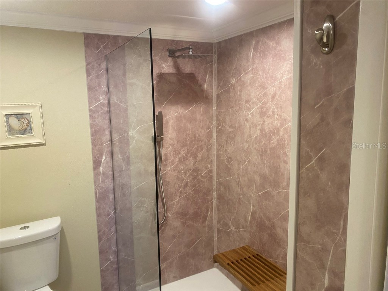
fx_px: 291
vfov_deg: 53.1
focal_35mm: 26
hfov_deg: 67.3
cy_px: 146
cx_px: 194
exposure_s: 1/60
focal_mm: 4.25
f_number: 1.8
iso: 125
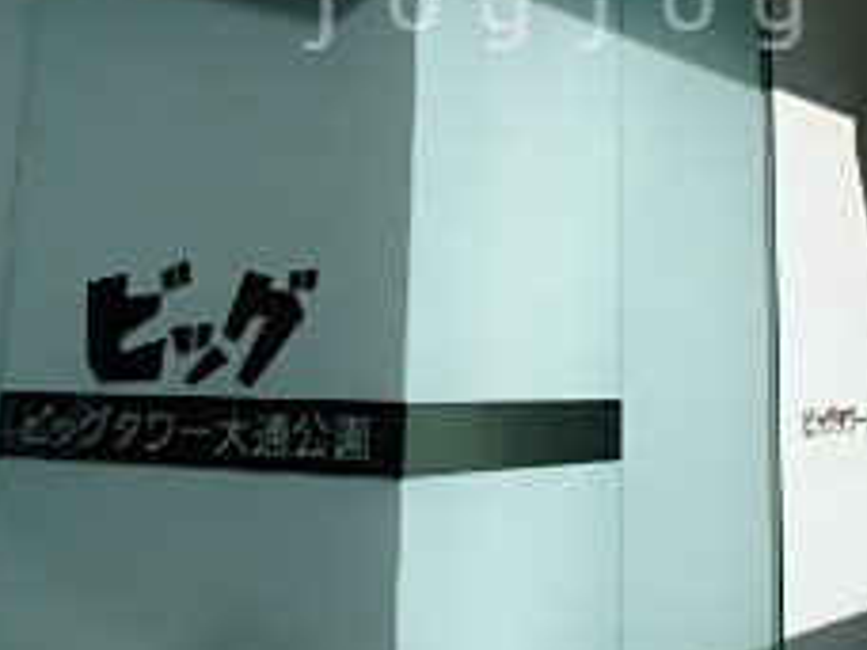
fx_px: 1478
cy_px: 4
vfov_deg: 23.8
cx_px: 563
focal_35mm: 59
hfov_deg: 32.5
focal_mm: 3.7
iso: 125
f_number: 6
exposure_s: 1/800
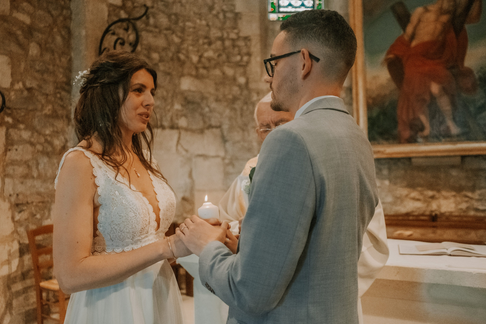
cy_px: 165
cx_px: 237
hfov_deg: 53.1
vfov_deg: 36.9
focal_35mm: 36
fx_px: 486
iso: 6400
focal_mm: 23
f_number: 2
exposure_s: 1/1000
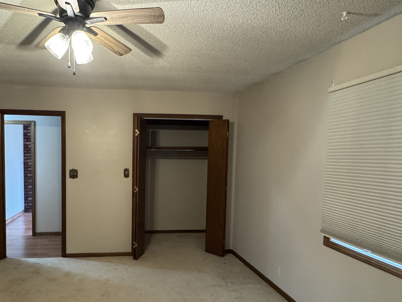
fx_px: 267
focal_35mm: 23
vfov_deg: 58.6
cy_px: 174
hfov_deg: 72.2
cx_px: 142
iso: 800
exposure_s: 1/60
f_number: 2.2
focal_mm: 2.22
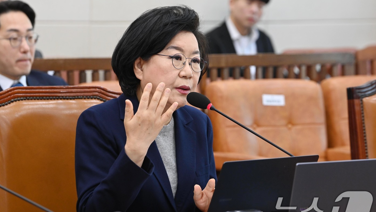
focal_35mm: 174
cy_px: 107
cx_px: 189
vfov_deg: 7.0
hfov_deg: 12.4
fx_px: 1735
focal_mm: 165
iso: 3200
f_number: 5.6
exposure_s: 1/250
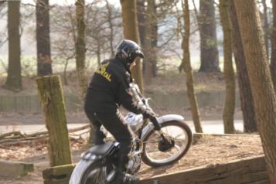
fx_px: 1556
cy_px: 119
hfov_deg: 10.1
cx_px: 145
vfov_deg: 6.8
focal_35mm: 203
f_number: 6.3
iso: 250
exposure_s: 1/100
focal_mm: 145
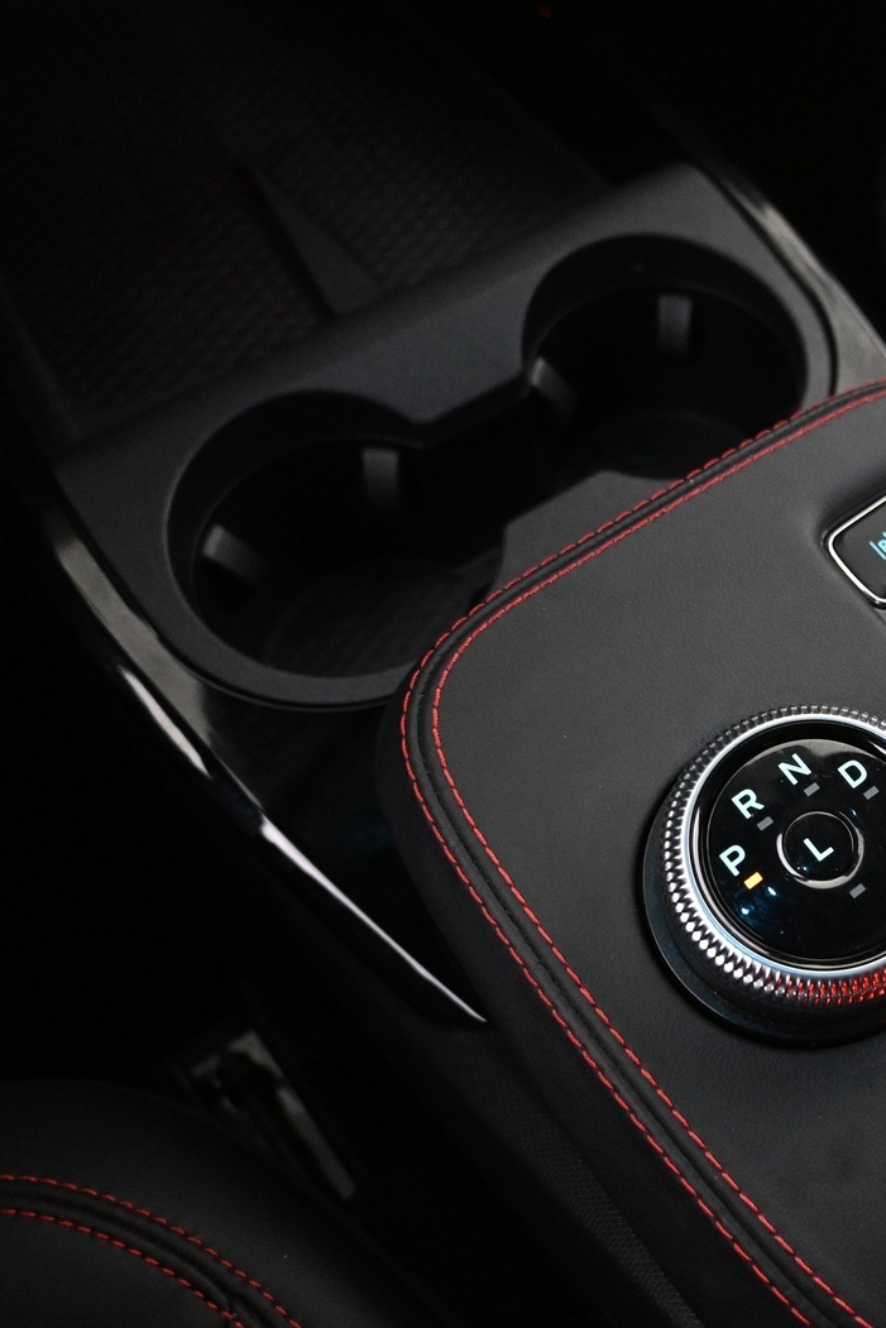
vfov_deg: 51.9
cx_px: 865
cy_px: 667
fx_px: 1365
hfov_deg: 33.2
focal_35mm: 37
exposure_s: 1/40
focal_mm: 16
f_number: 3.5
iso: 4000
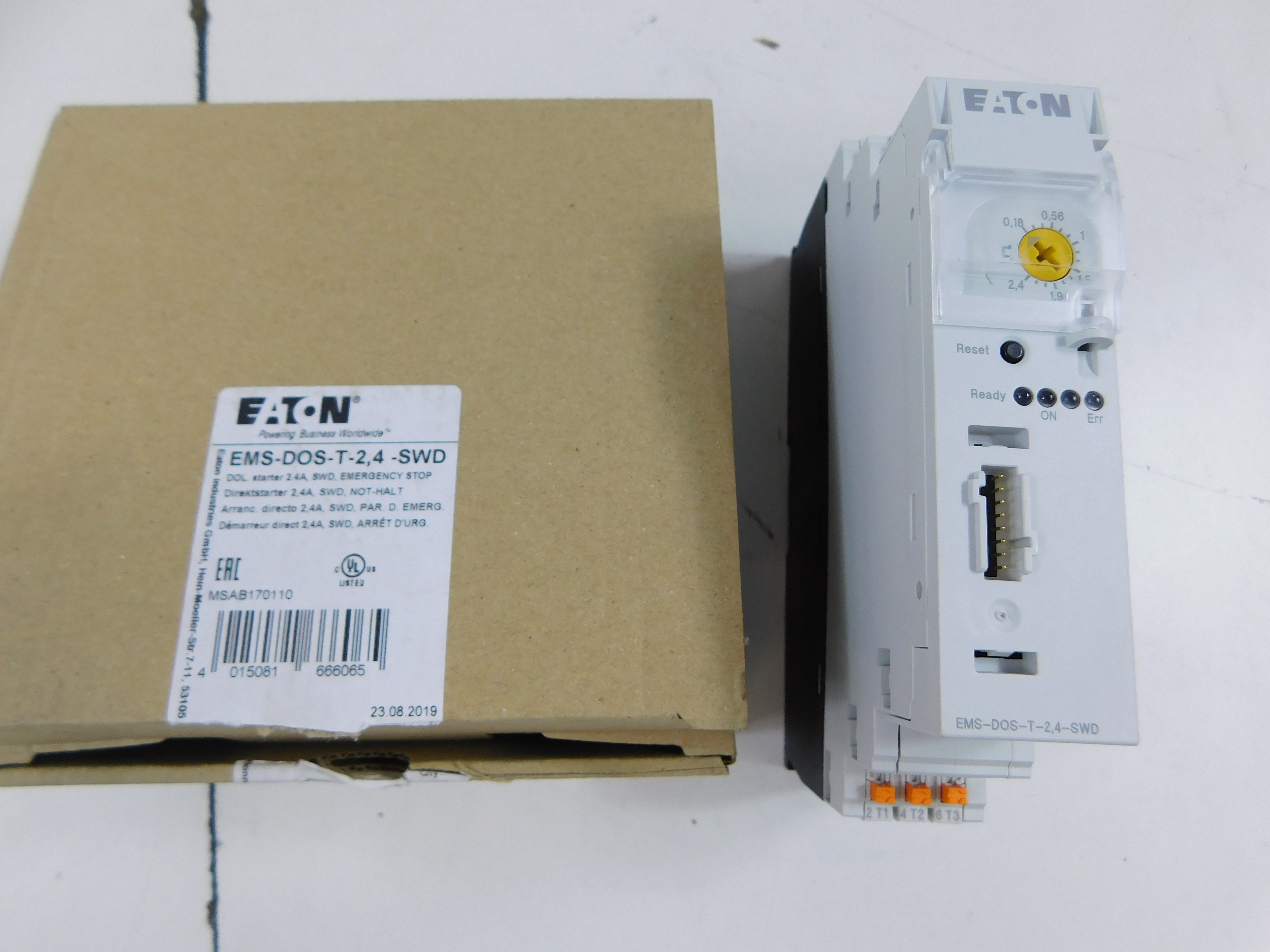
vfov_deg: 58.9
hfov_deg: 73.9
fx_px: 844
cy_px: 476
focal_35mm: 23
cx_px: 635
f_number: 3
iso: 125
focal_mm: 4
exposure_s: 1/50
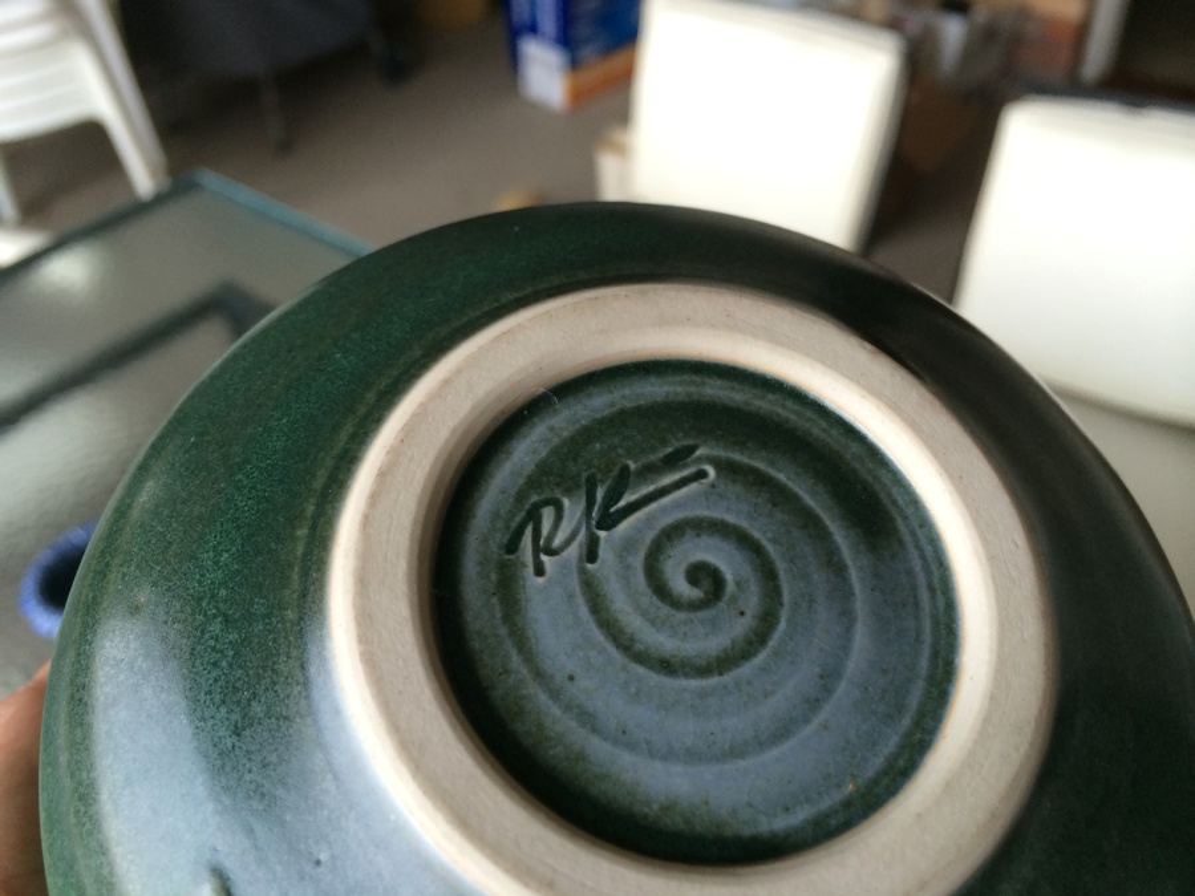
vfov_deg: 46.8
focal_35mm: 30
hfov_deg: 60.0
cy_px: 448
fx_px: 1036
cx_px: 598
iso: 80
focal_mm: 4.12
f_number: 2.2
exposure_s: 1/30
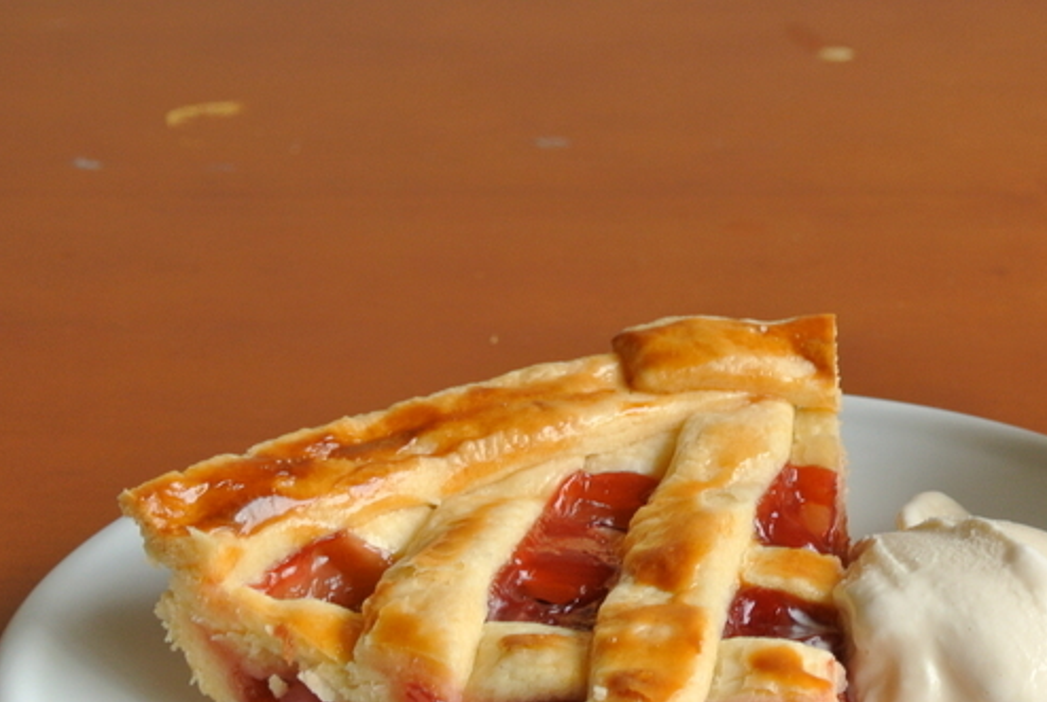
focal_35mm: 141
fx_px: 4107
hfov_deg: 14.4
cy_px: 635
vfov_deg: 9.7
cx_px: 926
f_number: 5.3
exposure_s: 1/60
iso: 200
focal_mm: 25.2
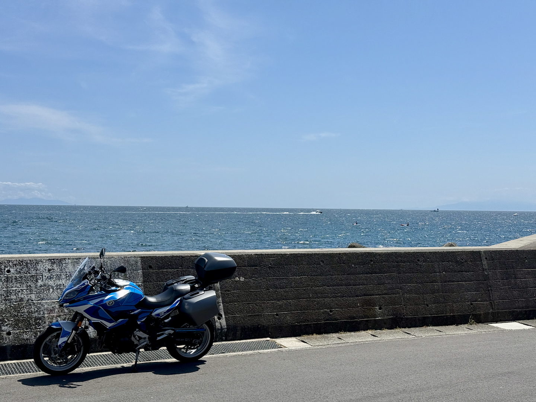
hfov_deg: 39.7
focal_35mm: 48
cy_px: 201
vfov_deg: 30.3
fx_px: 743
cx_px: 268
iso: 64
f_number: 1.78
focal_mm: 6.76
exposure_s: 1/9901
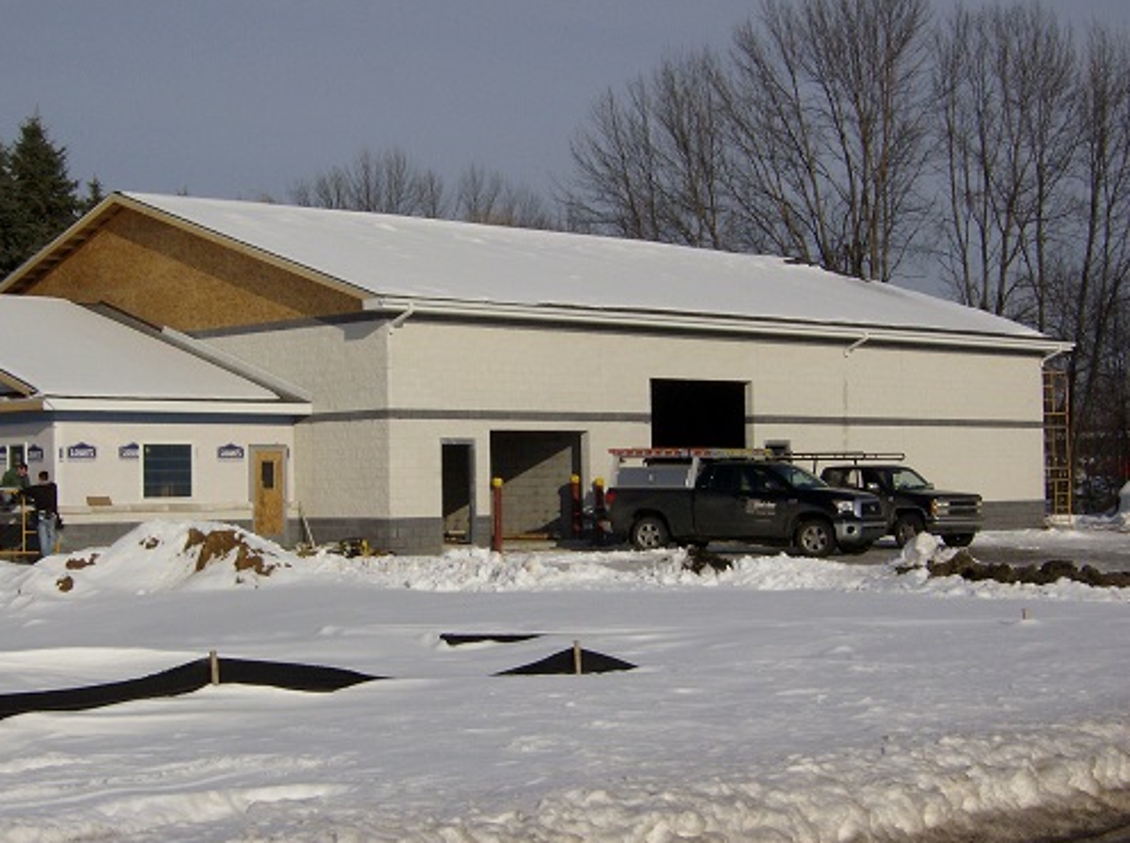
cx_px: 478
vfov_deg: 22.5
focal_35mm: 65
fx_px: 2118
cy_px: 404
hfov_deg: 29.8
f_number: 5.6
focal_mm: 9.3
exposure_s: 1/2000
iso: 100
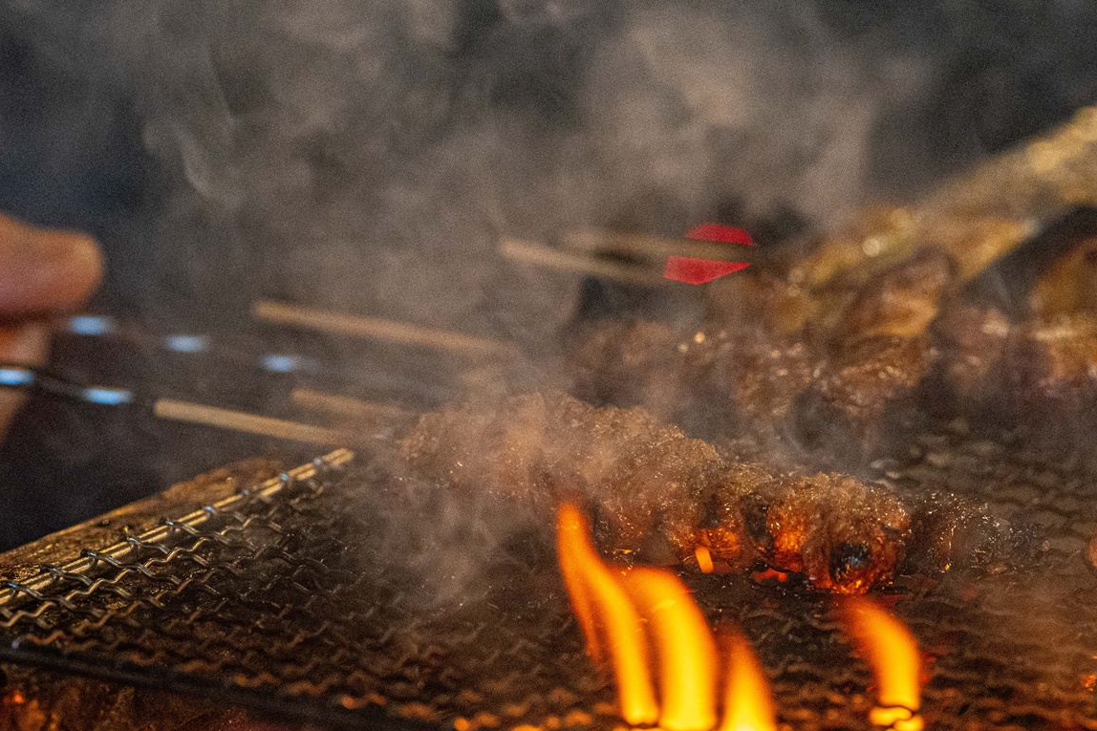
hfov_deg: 11.2
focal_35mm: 183
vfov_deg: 7.5
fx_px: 5575
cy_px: 346
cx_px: 717
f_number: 4.5
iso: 6400
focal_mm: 105
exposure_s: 1/320
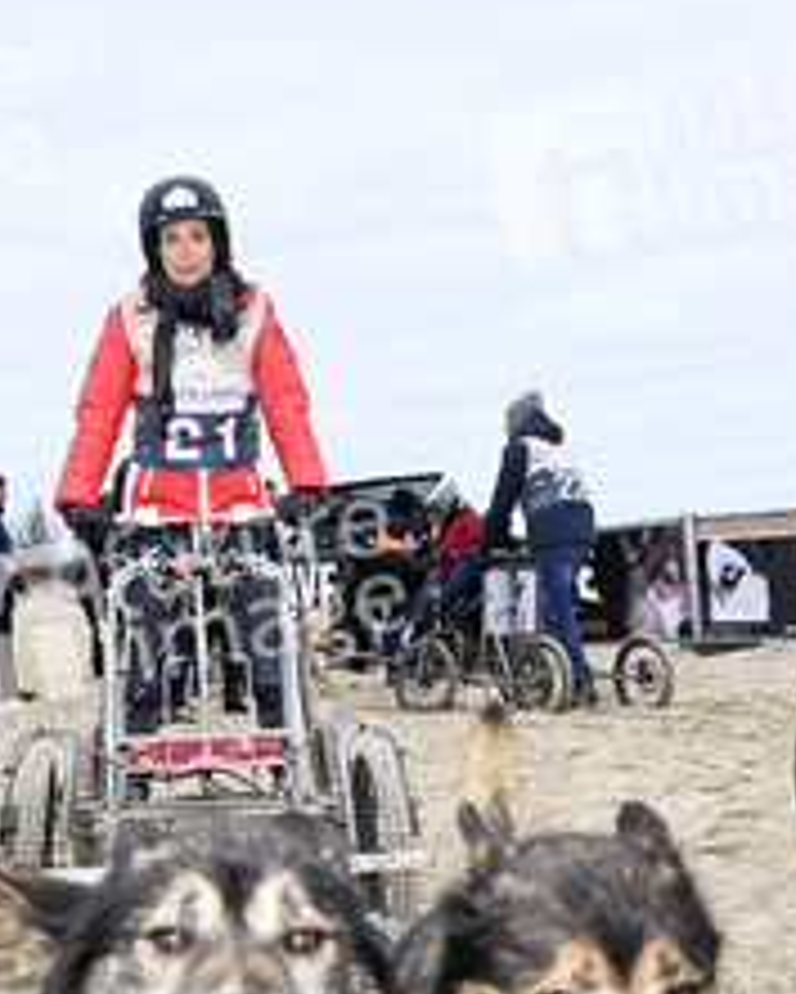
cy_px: 832
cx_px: 306
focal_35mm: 61
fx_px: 1795
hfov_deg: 24.9
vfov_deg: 30.0
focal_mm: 36
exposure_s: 1/200
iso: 640
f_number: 10
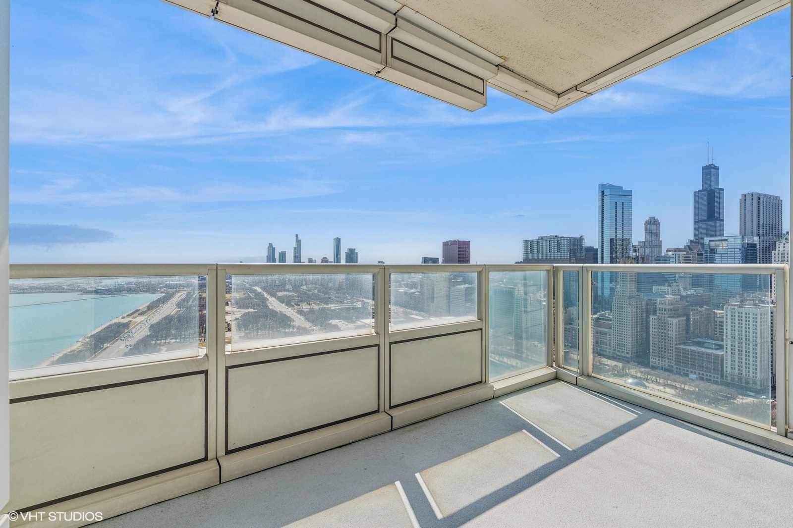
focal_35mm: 16
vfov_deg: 73.7
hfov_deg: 96.7
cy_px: 264
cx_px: 396
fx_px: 352
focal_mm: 16
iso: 320
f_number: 8
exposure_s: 1/500
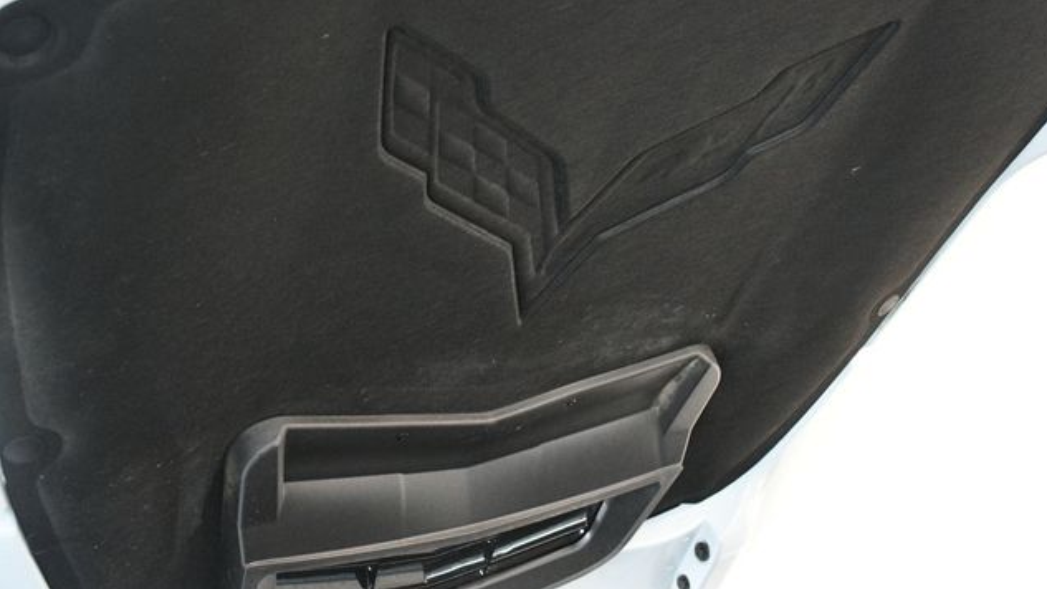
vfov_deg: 22.2
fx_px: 1499
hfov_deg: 38.5
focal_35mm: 54
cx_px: 528
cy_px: 243
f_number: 4.2
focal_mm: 34
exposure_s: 1/60
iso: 4000
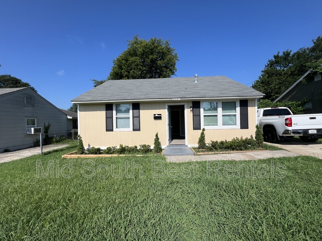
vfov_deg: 89.9
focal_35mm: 13
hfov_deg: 106.2
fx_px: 121
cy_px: 120
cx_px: 161
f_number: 1.8
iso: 32
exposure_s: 1/2421
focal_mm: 1.57
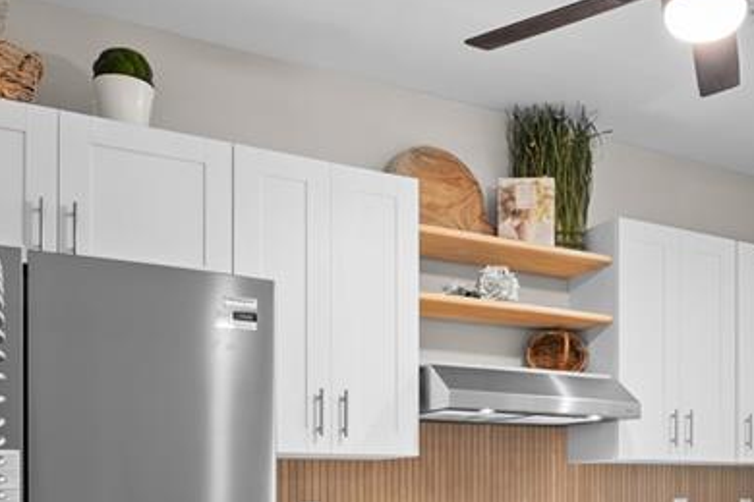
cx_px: 520
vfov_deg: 30.1
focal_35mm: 42
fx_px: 880
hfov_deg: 45.5
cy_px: 481
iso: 250
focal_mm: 16
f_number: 9
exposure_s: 2
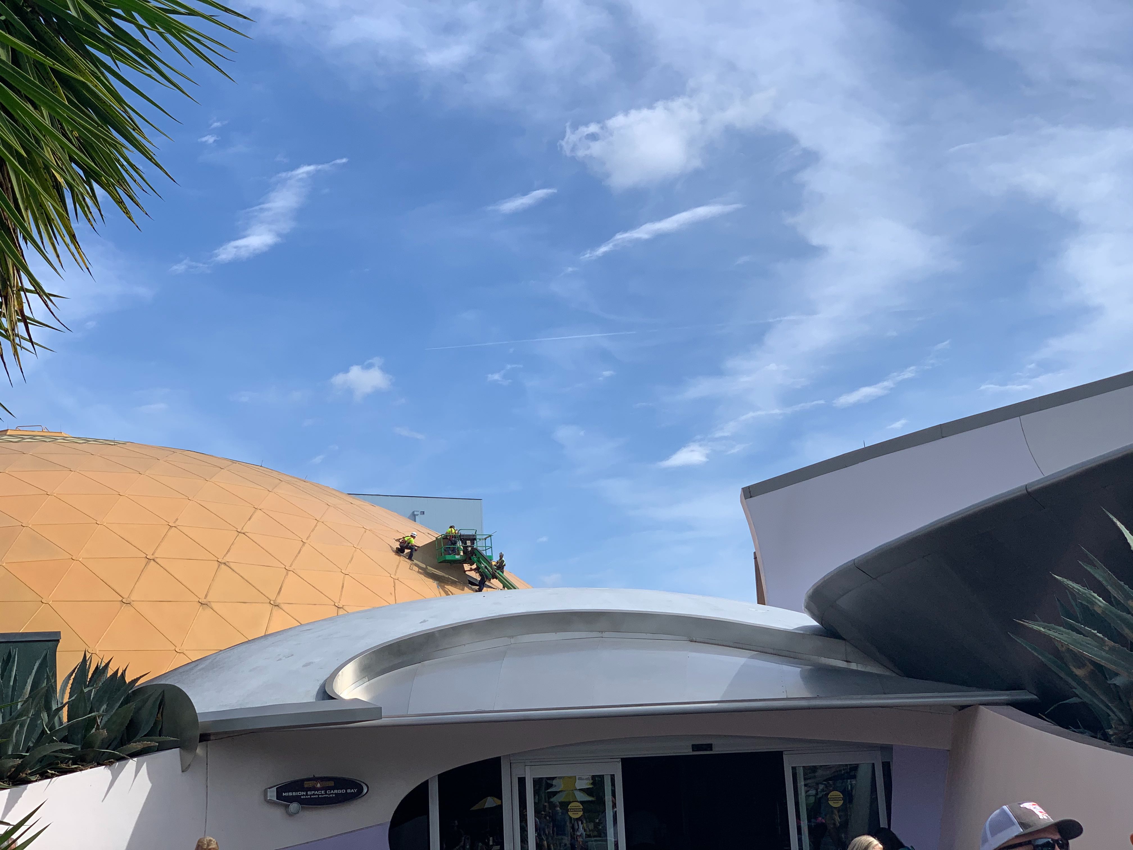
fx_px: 1702
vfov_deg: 28.0
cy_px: 425
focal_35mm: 52
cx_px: 566
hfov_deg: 36.8
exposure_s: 1/1546
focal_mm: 6
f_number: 2.4
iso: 16
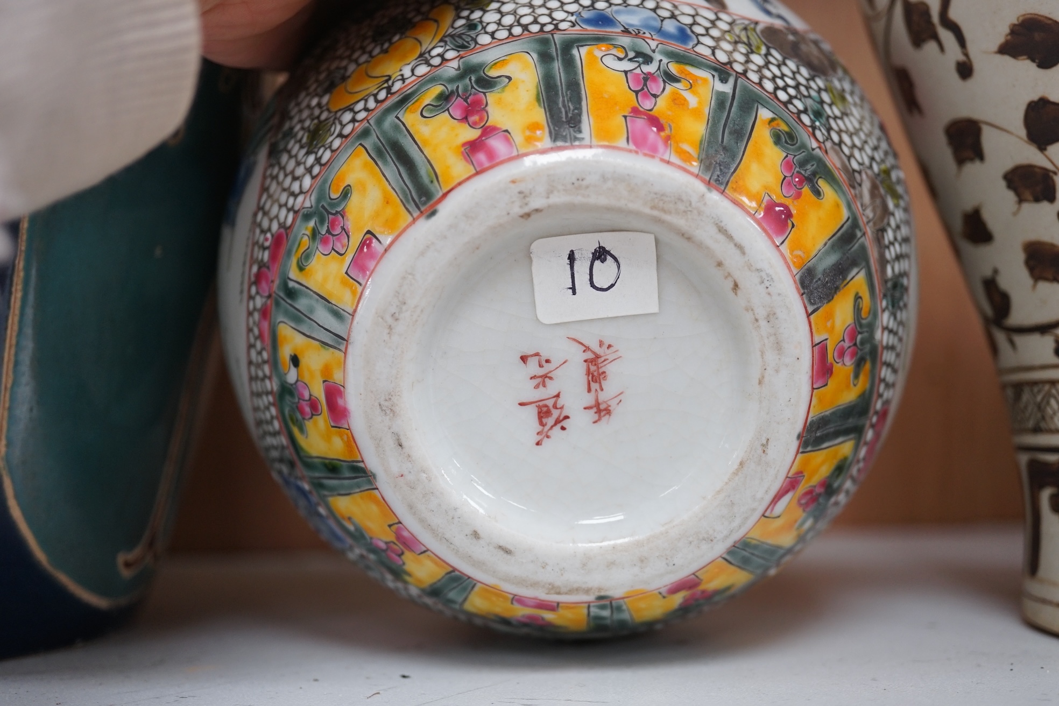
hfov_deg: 43.6
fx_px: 1324
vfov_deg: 29.9
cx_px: 530
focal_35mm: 45
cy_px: 353
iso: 320
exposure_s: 1/60
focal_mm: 30
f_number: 3.5
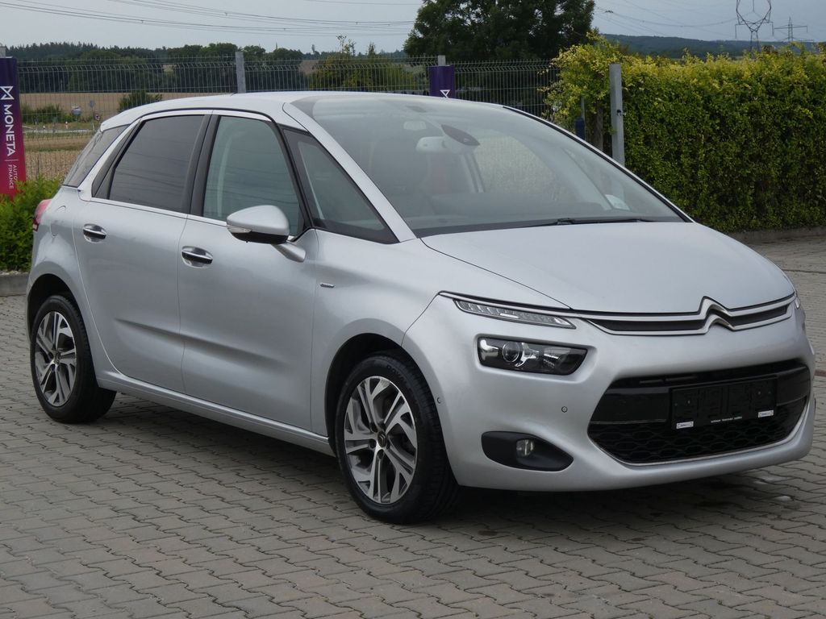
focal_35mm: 70
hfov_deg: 27.8
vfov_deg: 21.0
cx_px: 413
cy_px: 310
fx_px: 1670
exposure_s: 1/250
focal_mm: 12.5
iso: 80
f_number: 5.6
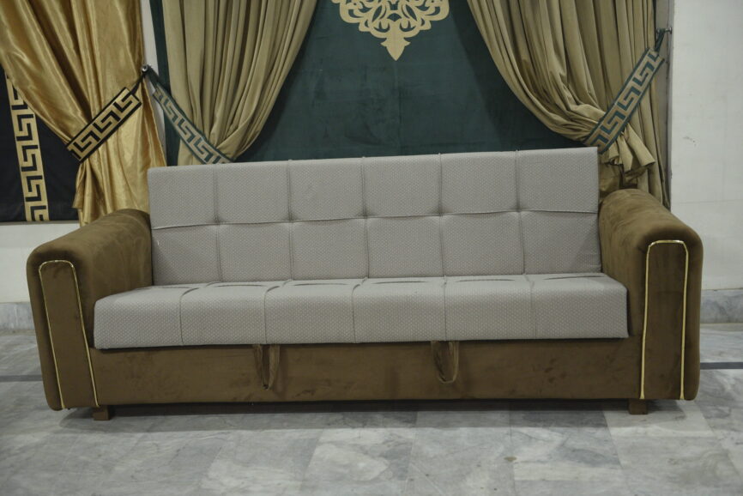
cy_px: 248
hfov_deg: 43.6
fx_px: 929
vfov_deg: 29.9
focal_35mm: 45
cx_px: 372
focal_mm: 45
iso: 2000
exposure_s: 1/125
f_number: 3.2
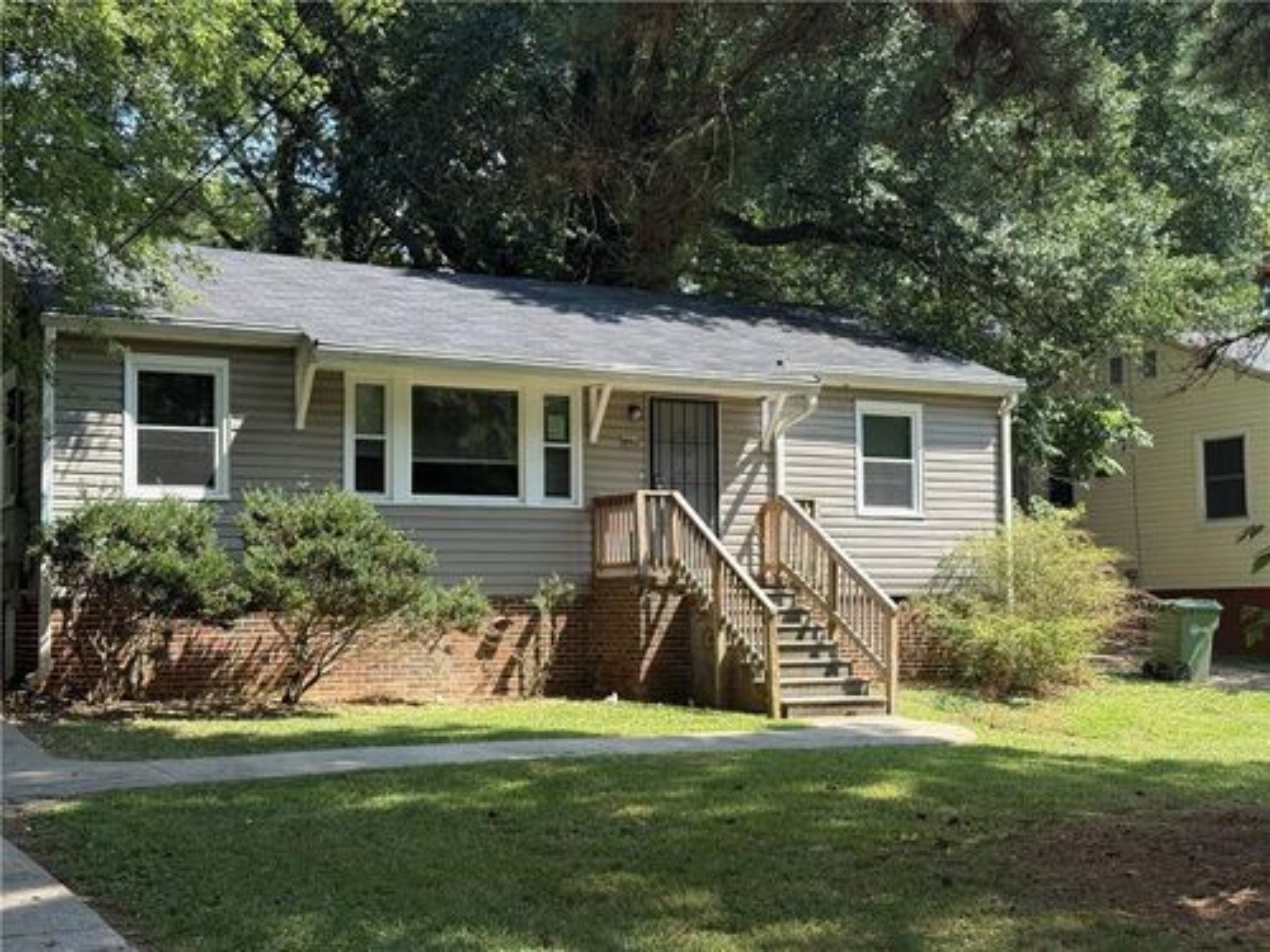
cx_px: 635
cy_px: 476
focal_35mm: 48
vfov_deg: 30.3
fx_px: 1761
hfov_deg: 39.7
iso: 64
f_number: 1.78
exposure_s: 1/1167
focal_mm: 6.76
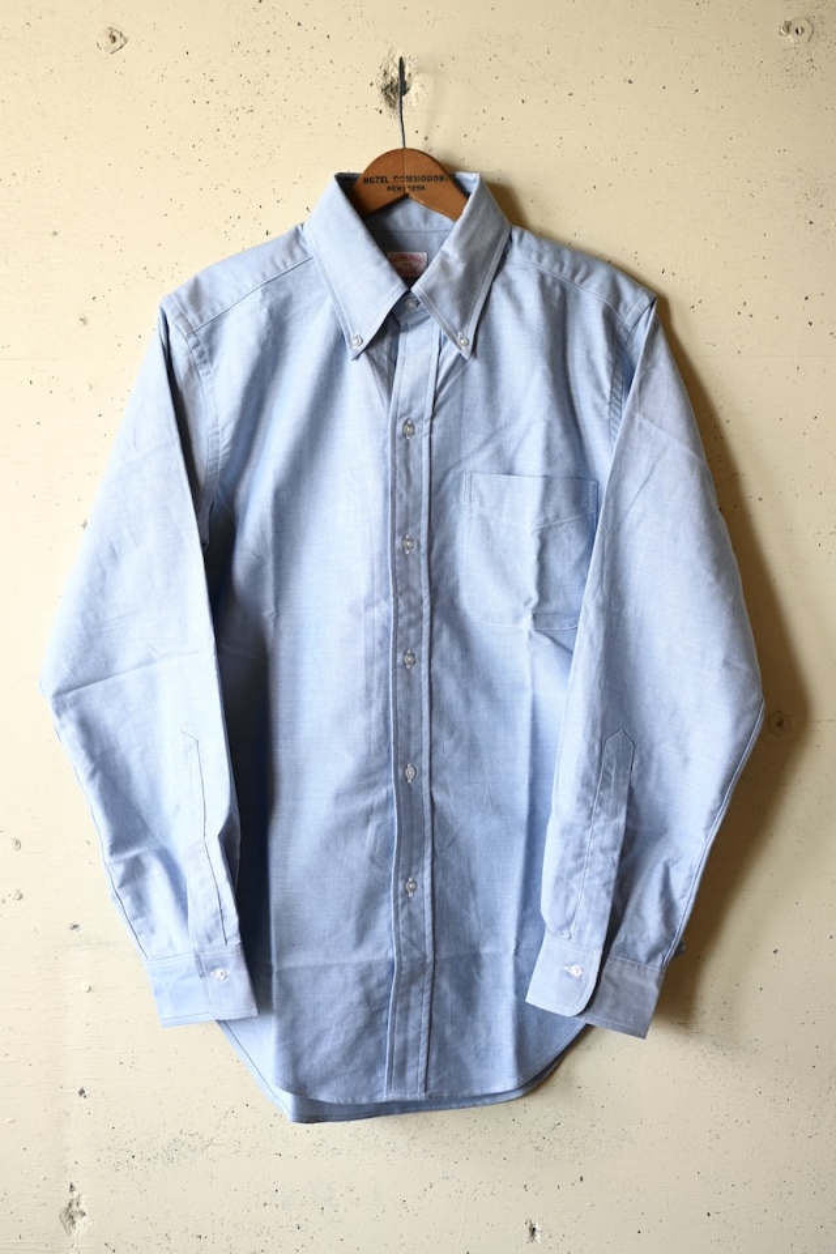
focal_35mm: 42
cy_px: 627
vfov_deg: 46.4
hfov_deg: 31.9
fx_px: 1463
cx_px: 418
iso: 100
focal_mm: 28
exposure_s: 1/40
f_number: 2.8
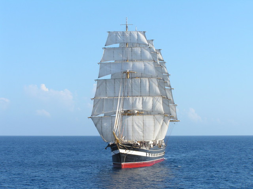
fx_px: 767
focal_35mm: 105
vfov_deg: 14.1
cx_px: 126
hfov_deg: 18.7
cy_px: 94
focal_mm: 17.5
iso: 50
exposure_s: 1/250
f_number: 6.3
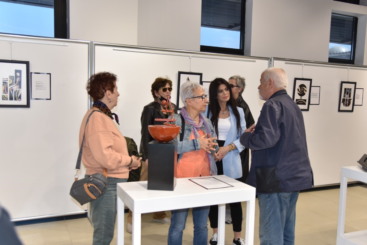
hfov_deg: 55.8
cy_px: 126
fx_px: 347
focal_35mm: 34
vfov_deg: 38.9
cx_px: 186
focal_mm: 31
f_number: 4
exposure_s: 1/60
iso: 125
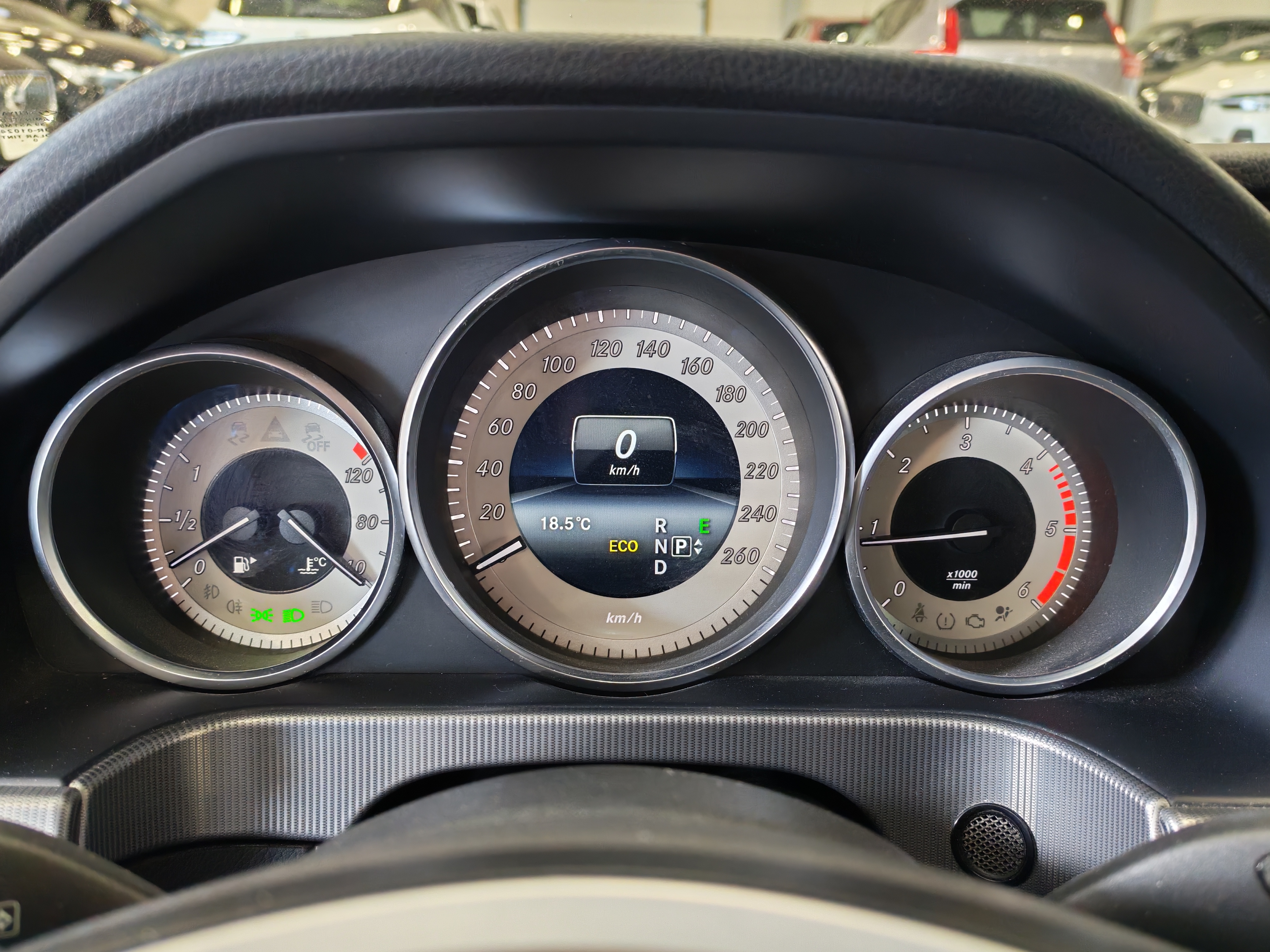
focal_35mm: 31
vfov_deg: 45.4
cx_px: 635
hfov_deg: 58.4
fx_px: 1137
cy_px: 476
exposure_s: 1/100
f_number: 1.9
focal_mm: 6.12
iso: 1000
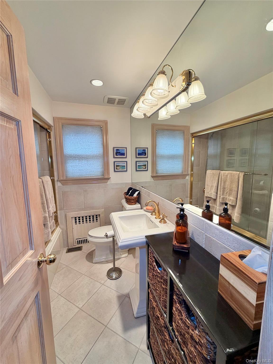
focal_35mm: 14
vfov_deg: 102.1
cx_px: 136
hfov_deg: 85.7
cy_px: 182
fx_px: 147
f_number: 2.2
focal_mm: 2.22
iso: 100
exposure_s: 1/120
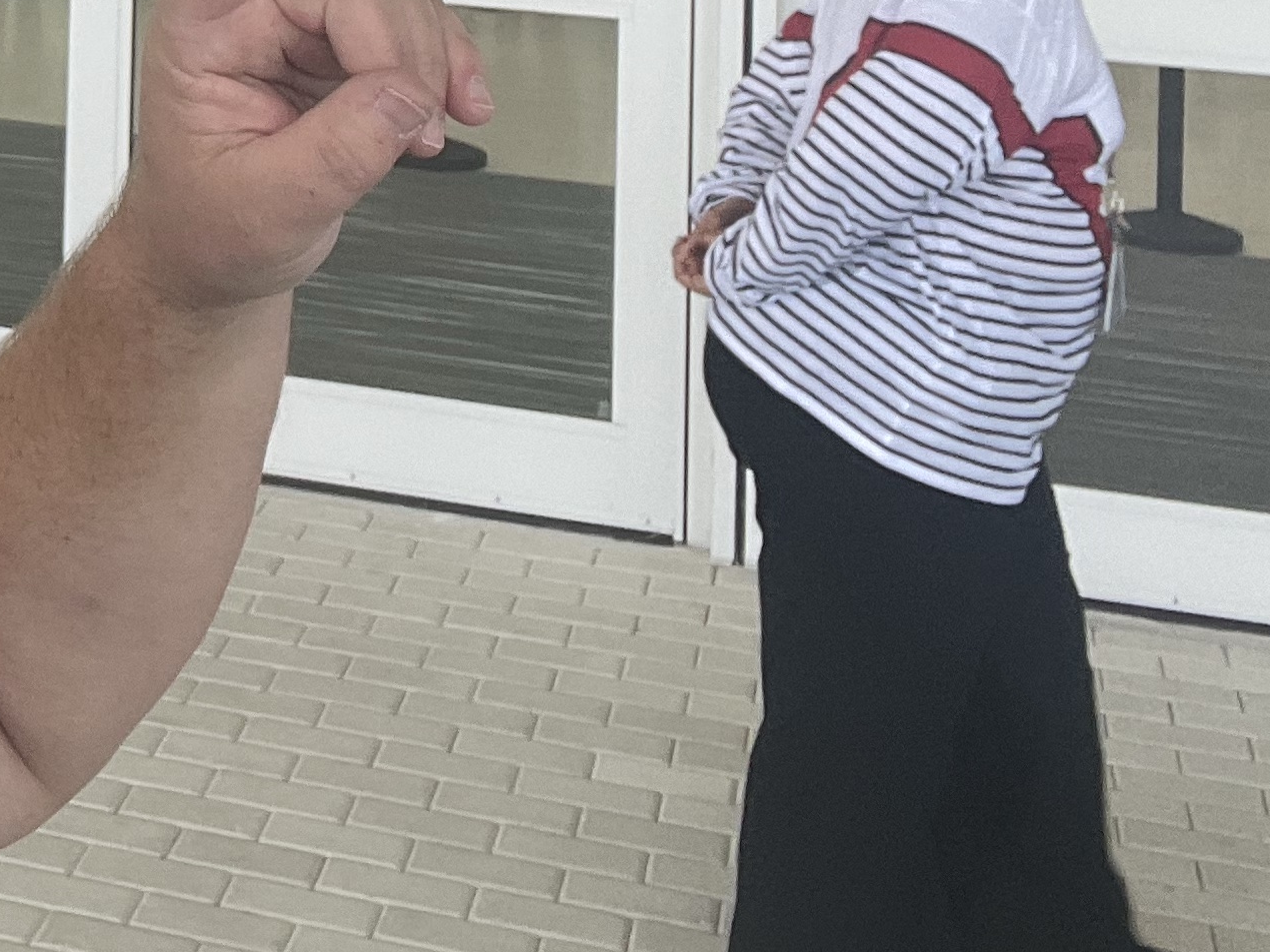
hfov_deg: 24.6
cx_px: -171
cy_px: -478
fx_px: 2679
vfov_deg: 18.0
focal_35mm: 73
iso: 64
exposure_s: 1/121
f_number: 2.2
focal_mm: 2.71
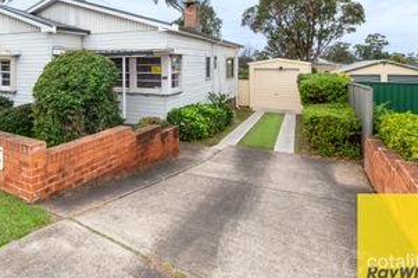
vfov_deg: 49.4
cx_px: 128
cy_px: 73
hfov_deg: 68.8
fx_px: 290
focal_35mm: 25
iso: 400
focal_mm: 16
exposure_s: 1/160
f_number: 11
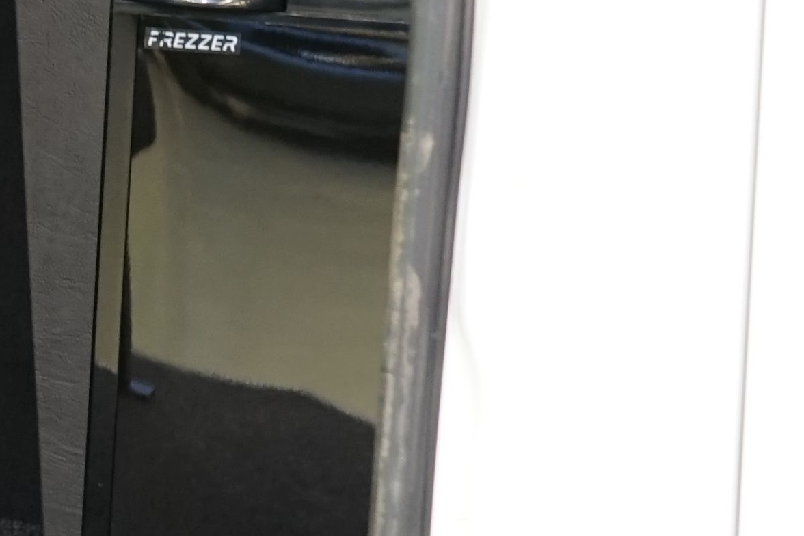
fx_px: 3305
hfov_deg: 12.4
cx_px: -734
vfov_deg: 9.3
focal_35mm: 148
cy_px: 188
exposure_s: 1/10
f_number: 5.6
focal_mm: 29
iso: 1000
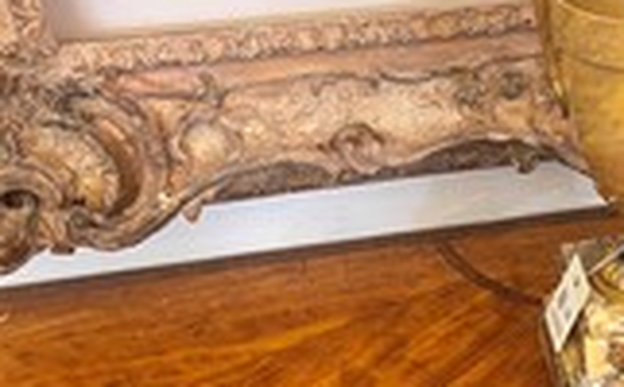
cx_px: 690
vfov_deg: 18.8
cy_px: 433
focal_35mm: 66
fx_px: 1120
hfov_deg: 28.3
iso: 400
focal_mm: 5.1
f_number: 1.6
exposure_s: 1/50
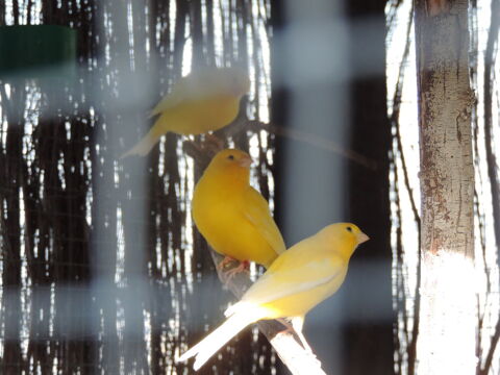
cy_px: 188
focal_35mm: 155
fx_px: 2239
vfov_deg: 9.6
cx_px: 250
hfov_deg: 12.7
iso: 400
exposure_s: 1/125
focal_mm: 27.6
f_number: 4.4
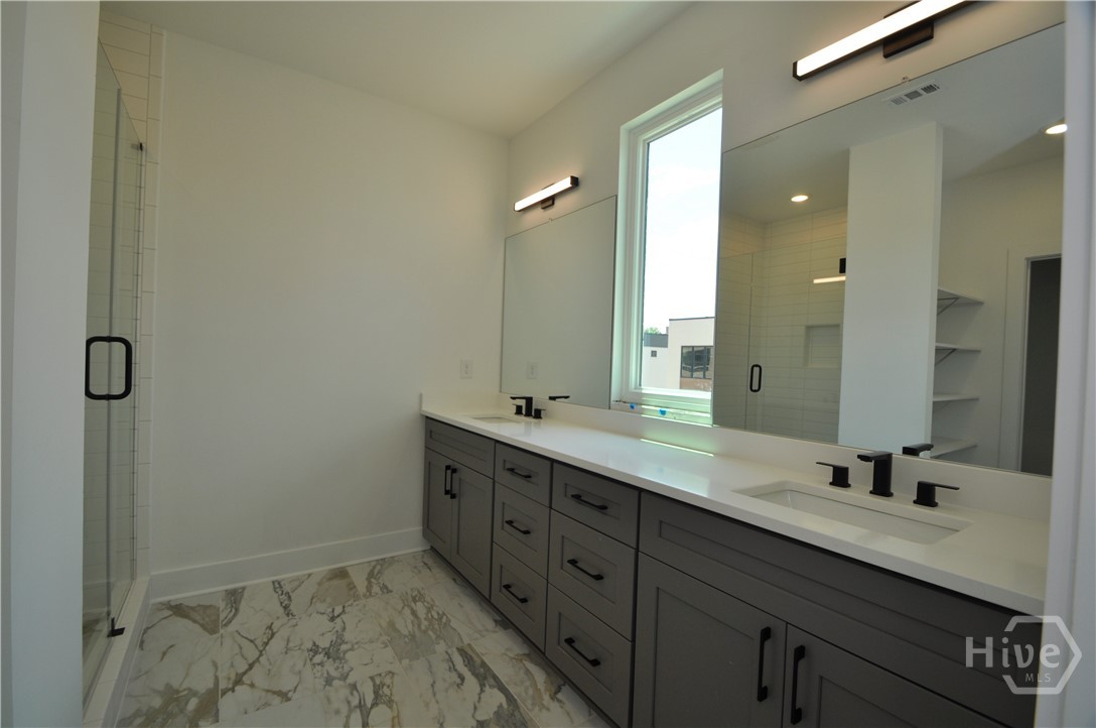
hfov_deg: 100.5
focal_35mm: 15
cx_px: 548
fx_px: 456
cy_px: 364
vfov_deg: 77.1
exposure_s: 1/160
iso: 200
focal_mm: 10
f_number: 6.3
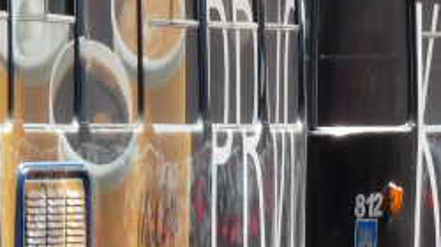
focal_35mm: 1199
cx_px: -60
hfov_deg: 1.8
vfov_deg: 1.0
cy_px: -155
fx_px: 14006
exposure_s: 1/200
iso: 80
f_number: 5.5
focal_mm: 41.1
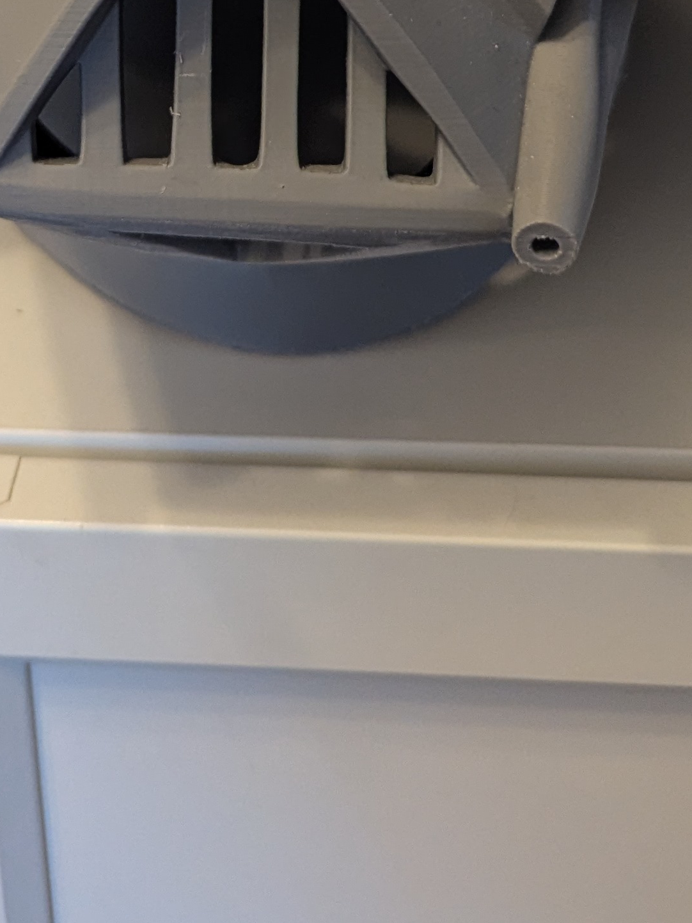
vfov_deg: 24.3
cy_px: -330
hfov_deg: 21.6
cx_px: 269
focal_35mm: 68
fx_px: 1812
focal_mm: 6.81
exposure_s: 1/48.3
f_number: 1.85
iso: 799
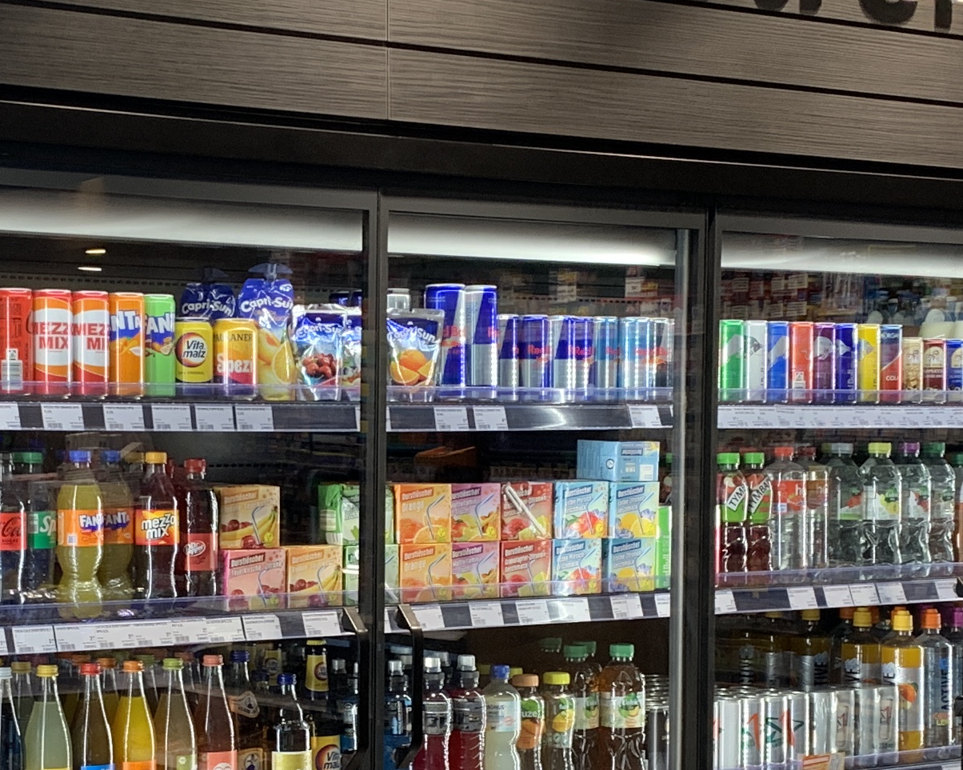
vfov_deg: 17.9
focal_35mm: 85
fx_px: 2422
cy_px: 590
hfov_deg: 22.4
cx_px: 322
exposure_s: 1/121
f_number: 1.8
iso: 100
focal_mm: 4.25
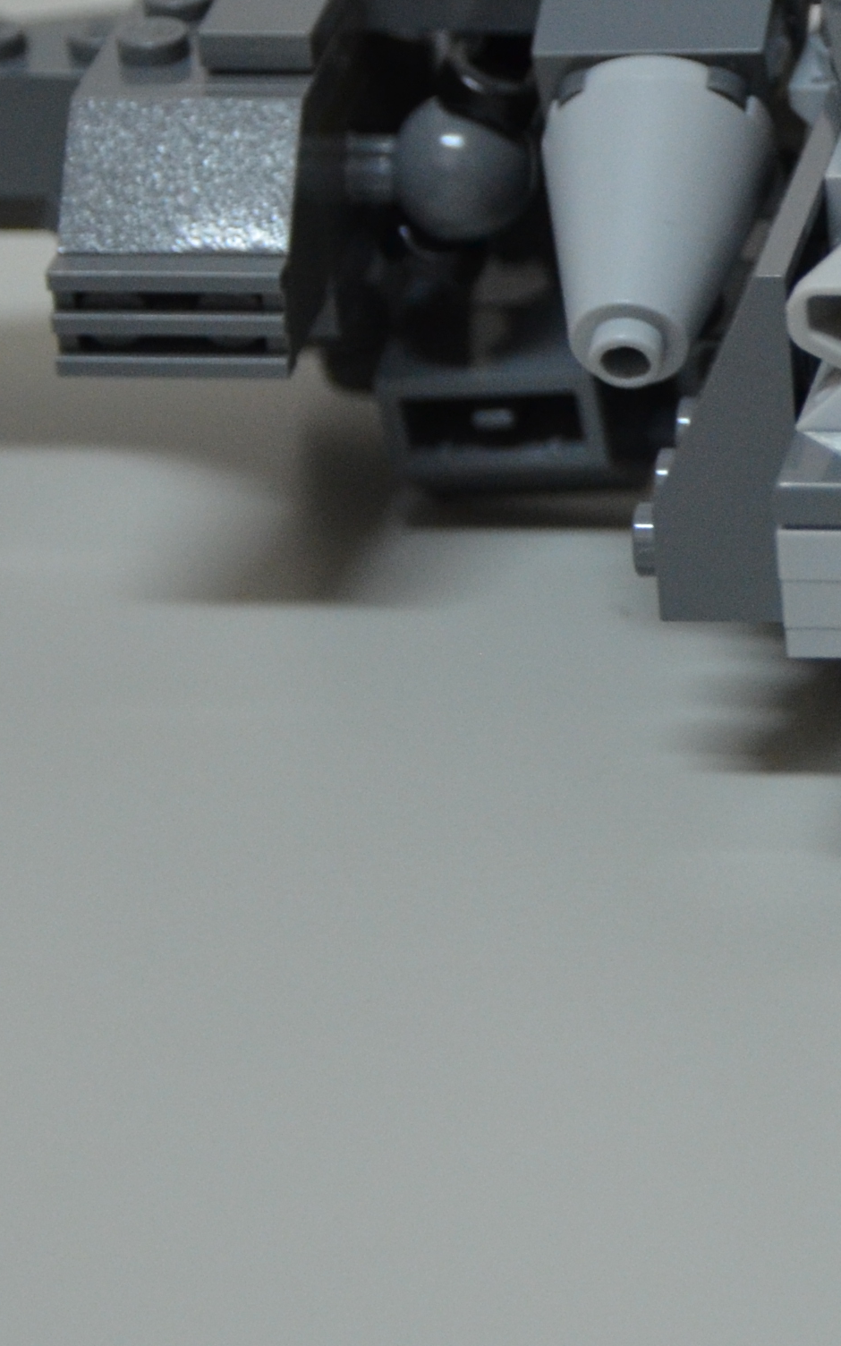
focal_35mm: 190
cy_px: 143
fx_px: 6968
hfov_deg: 6.8
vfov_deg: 11.0
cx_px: 1155
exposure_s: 1/30
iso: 900
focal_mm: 38
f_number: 4.5
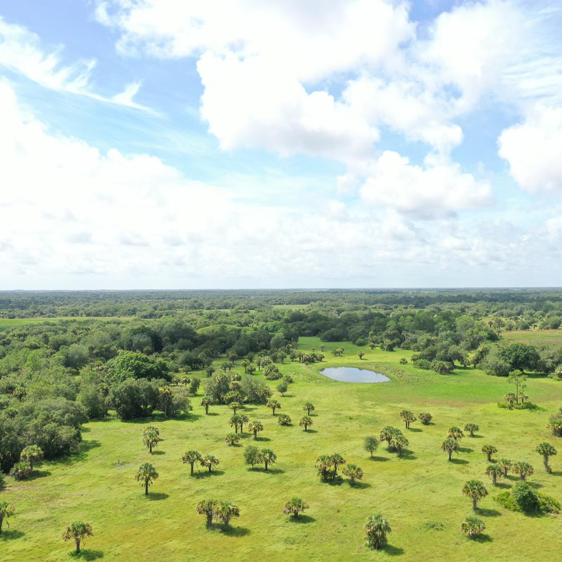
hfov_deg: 45.9
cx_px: 318
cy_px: 280
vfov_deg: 46.0
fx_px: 661
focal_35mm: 36
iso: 100
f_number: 5
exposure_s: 1/320
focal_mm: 10.26
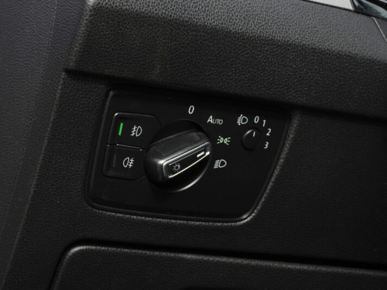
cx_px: 194
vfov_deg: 9.6
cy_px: 145
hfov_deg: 12.7
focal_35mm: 155
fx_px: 1733
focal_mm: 27.9
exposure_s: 1/125
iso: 100
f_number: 4
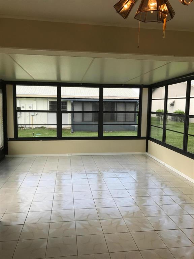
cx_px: 97
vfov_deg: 63.4
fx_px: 209
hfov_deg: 49.7
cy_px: 130
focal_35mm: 28
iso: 20
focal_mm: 3.99
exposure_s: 1/264
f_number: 1.8
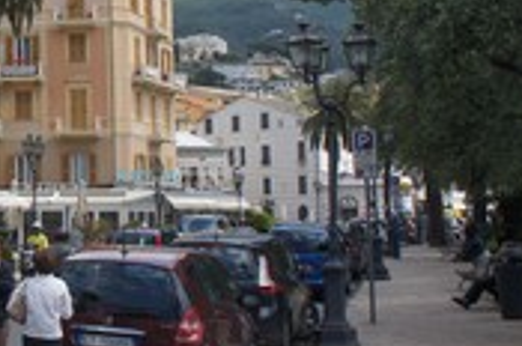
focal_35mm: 71
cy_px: 54
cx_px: -137
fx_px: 1028
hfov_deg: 25.1
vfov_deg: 18.9
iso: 200
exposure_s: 1/400
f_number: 7.1
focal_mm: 18
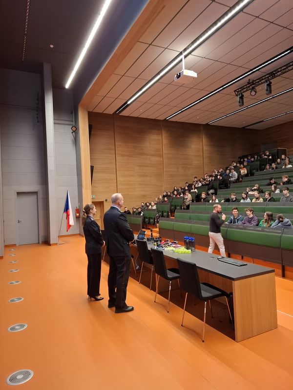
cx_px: 146
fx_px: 260
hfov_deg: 58.9
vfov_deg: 73.9
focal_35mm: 23
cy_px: 195
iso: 250
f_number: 1.8
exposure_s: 1/33
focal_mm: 5.54
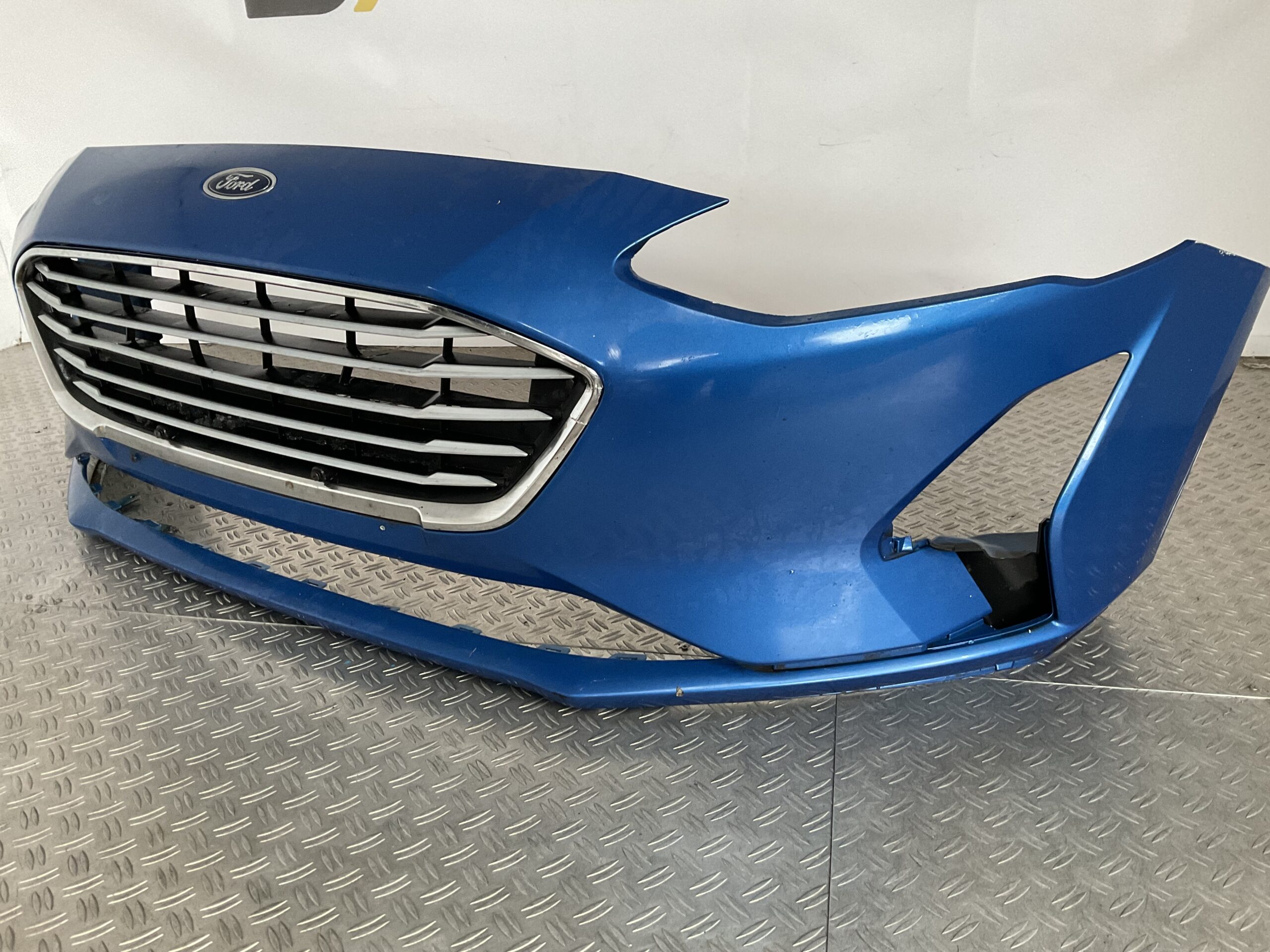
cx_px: 635
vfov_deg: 48.2
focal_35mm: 29
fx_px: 1064
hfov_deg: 61.7
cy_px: 476
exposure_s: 1/60
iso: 160
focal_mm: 3
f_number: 1.8
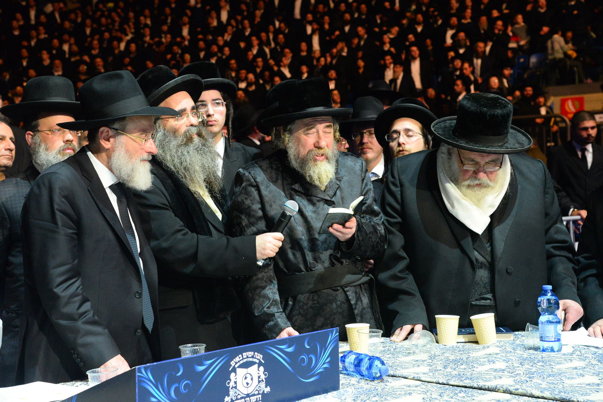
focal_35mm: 65
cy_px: 201
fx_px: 1089
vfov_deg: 20.9
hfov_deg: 31.0
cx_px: 302
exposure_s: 1/125
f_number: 5.6
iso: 5000
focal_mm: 65
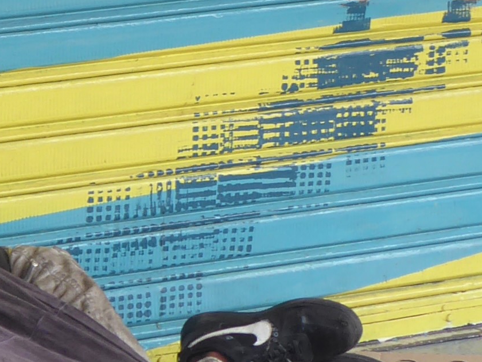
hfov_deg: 8.3
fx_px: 3314
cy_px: 26
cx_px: 30
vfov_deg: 6.2
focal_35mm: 238
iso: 80
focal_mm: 9
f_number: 4.1
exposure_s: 1/100
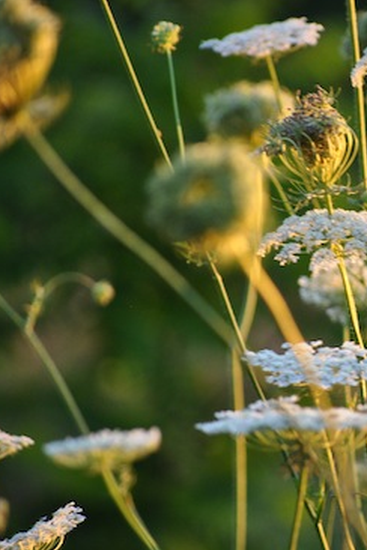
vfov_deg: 4.5
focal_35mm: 454
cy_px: 276
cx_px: 351
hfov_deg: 3.0
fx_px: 6942
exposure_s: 1/125
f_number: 5.6
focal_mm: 200
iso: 800
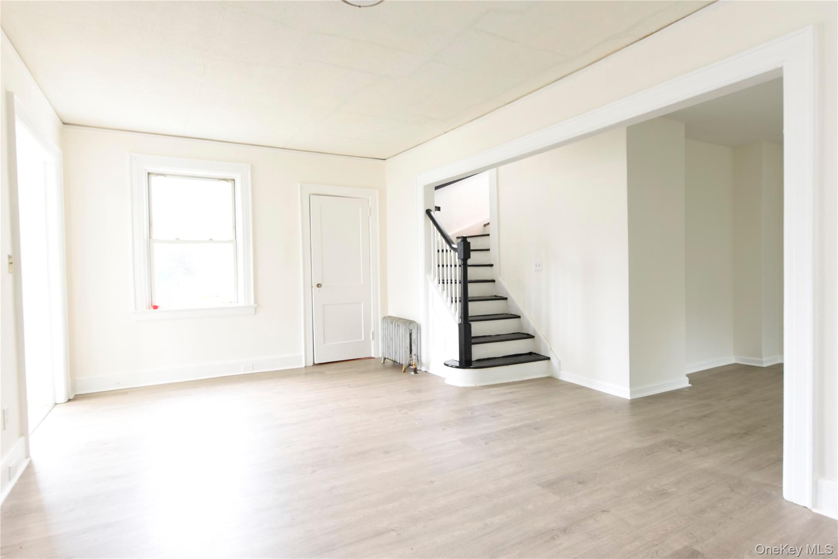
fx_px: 466
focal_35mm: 20
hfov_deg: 84.0
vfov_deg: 61.9
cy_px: 280
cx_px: 419
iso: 100
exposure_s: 1.6
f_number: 10
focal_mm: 20
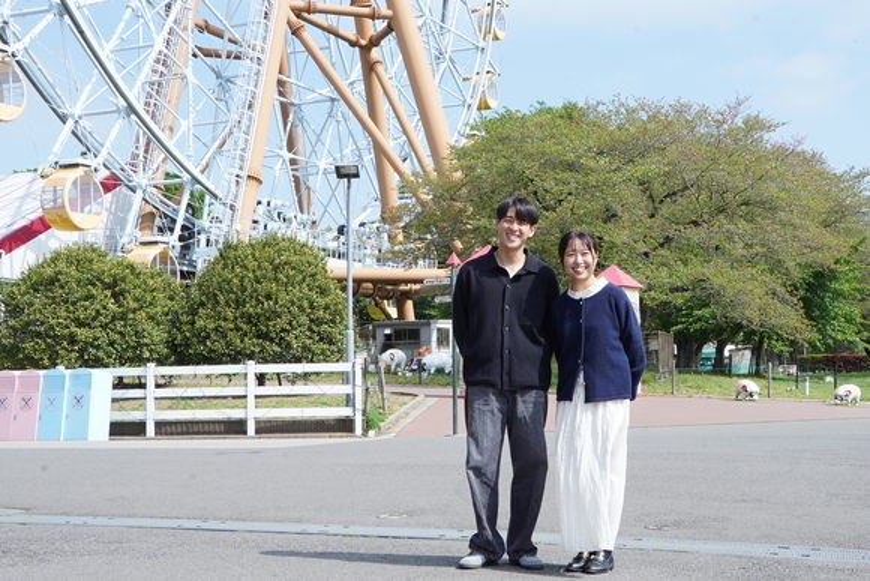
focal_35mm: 49
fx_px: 1184
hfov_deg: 40.3
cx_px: 435
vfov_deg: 27.5
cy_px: 290
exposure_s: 1/400
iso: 1000
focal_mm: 33
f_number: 16
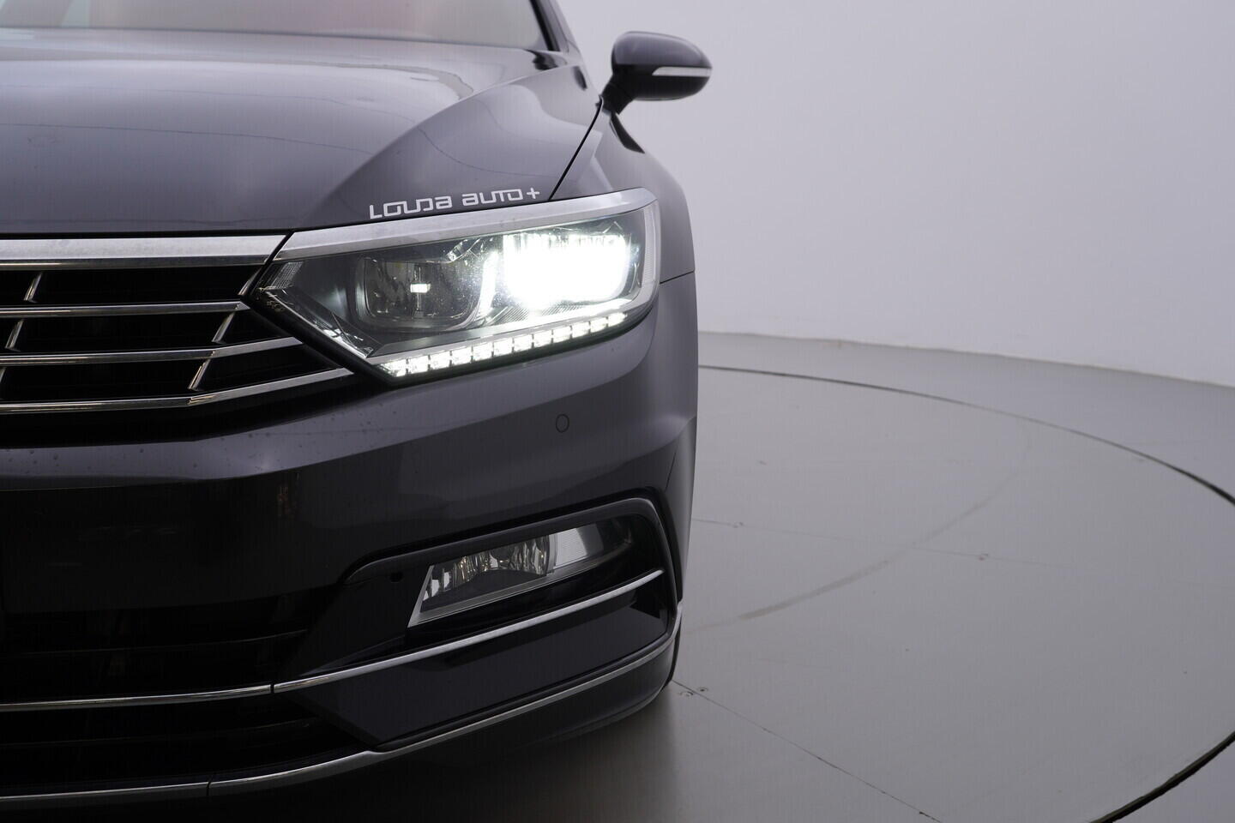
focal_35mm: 36
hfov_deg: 53.1
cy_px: 412
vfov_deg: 36.9
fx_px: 1235
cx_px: 618
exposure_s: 1/100
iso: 125
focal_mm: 24
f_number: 4.5
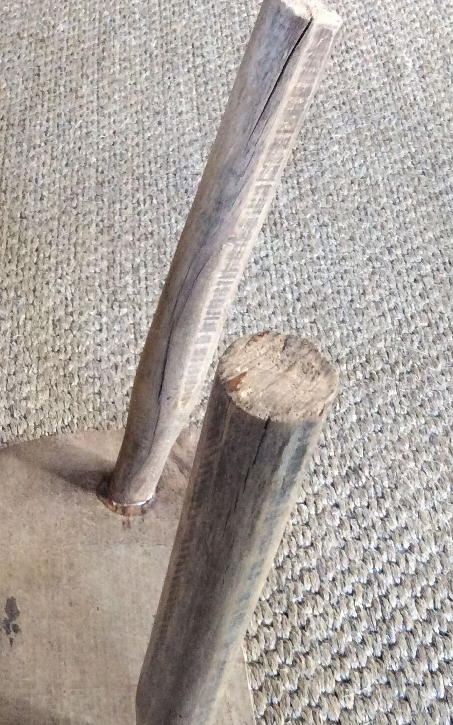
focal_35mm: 60
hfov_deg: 21.2
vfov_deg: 33.9
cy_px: 433
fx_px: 1186
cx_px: 61
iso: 160
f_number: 2.4
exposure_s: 1/25
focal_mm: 3.3
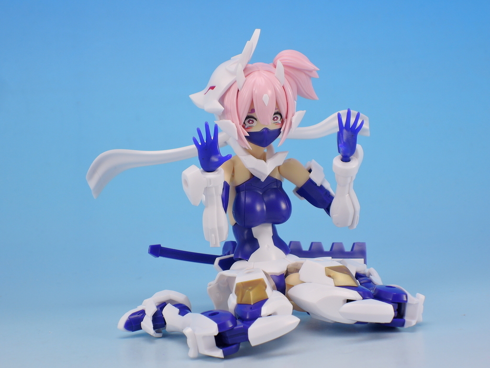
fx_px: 1699
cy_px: 184
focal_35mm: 120
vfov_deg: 12.3
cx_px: 245
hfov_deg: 16.4
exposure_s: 1/5
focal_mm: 25.5
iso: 80
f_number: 6.3
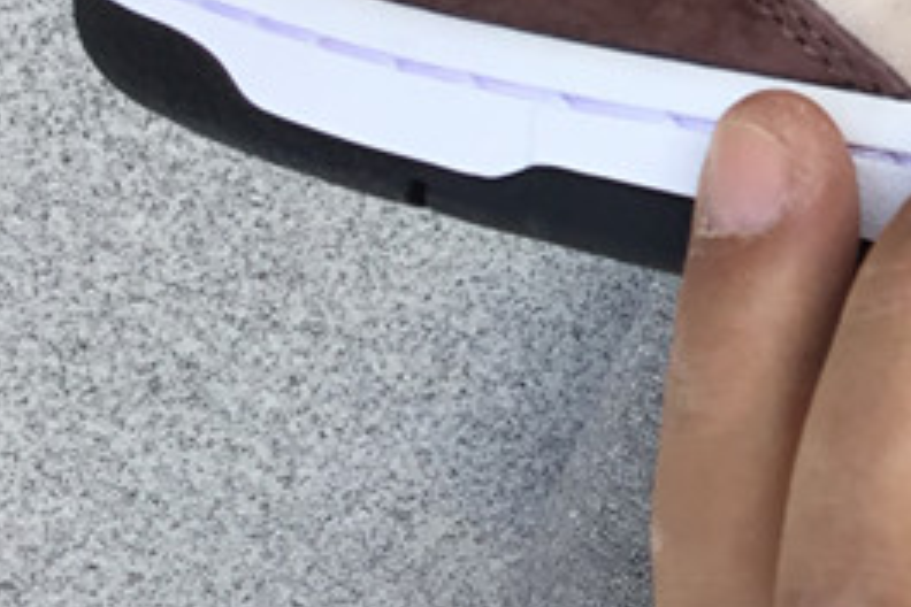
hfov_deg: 16.9
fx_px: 2783
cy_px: -140
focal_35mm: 110
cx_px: 1360
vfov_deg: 12.2
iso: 25
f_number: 2.4
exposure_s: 1/290
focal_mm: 3.3
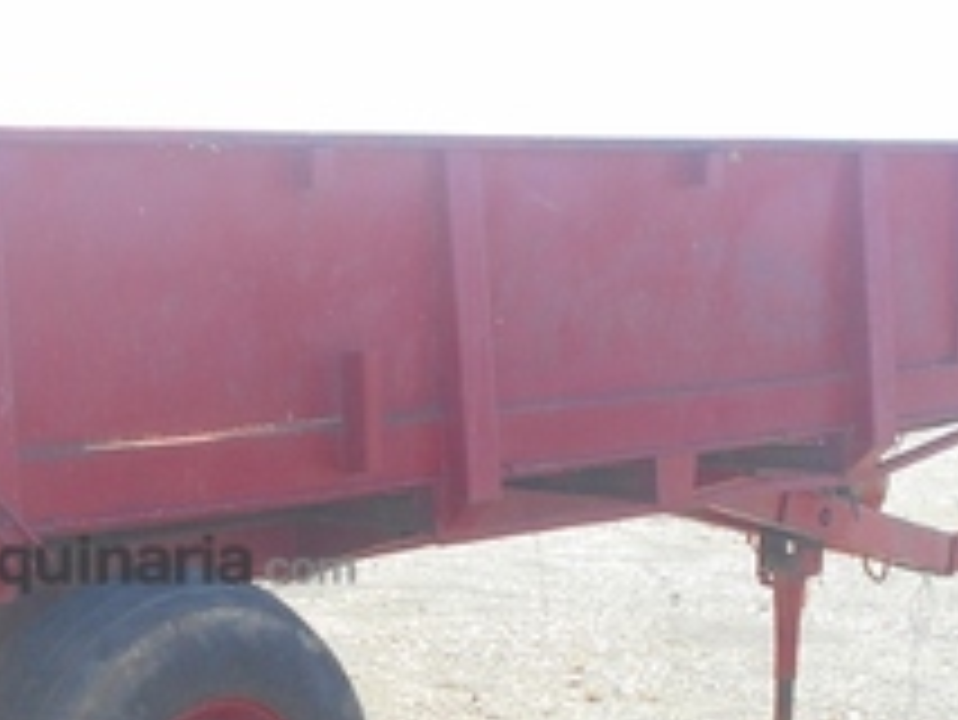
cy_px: 558
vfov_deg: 21.7
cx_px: 20
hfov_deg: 27.4
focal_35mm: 67
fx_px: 1855
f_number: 3.2
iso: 80
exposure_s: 1/400
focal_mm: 4.6
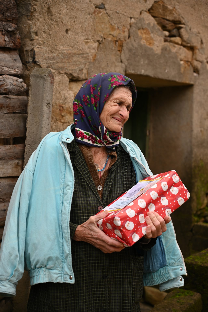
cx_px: 104
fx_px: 608
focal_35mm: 70
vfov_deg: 28.9
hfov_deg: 19.4
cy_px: 156
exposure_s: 1/125
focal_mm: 70
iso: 160
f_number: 4
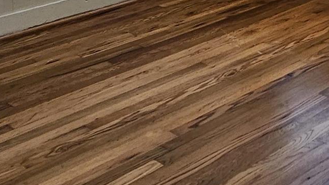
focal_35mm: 68
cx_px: 417
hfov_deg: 26.7
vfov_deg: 14.5
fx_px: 593
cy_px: -192
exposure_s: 1/60
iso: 125
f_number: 2.2
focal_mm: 2.2
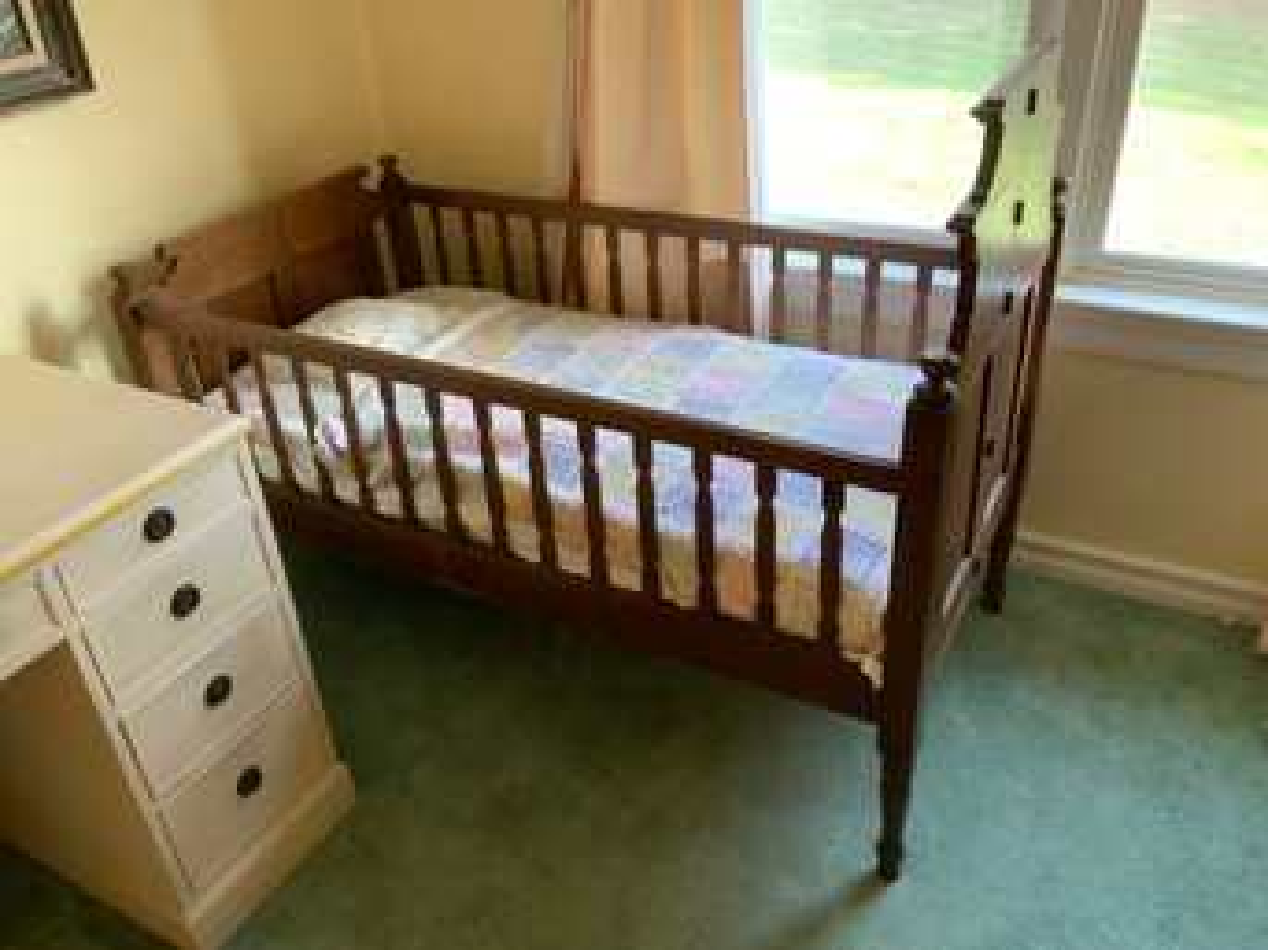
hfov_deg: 61.7
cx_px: 634
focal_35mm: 29
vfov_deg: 48.2
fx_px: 1062
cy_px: 475
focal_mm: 3
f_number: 1.8
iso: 160
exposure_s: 1/60
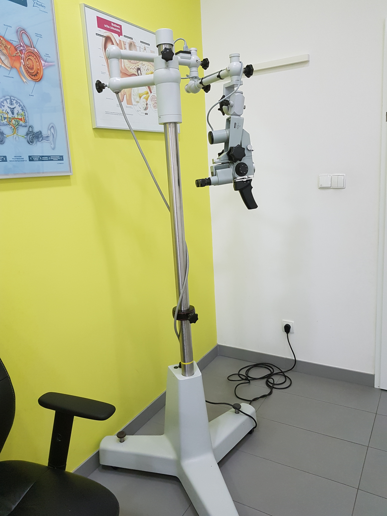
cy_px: 258
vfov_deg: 67.3
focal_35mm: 26
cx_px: 194
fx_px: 388
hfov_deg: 53.1
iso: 160
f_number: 1.7
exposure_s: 1/33
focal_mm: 4.2
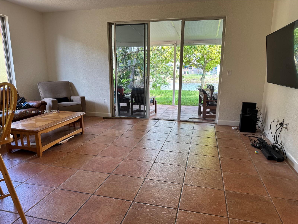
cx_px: 149
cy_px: 112
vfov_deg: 56.8
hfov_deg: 71.6
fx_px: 207
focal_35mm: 24
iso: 125
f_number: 1.78
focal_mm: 6.86
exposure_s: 1/120
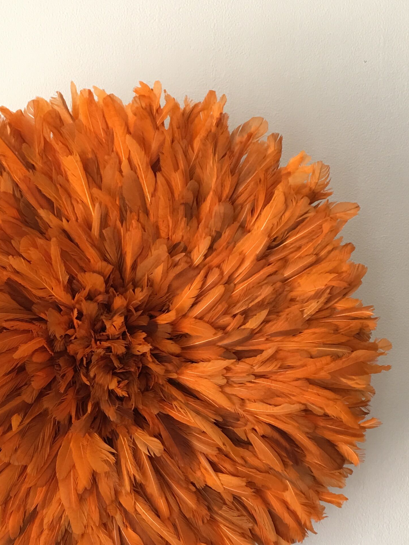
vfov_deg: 31.6
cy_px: 331
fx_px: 961
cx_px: 110
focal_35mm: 61
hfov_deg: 23.8
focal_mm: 4.15
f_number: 2.2
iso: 32
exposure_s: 1/17
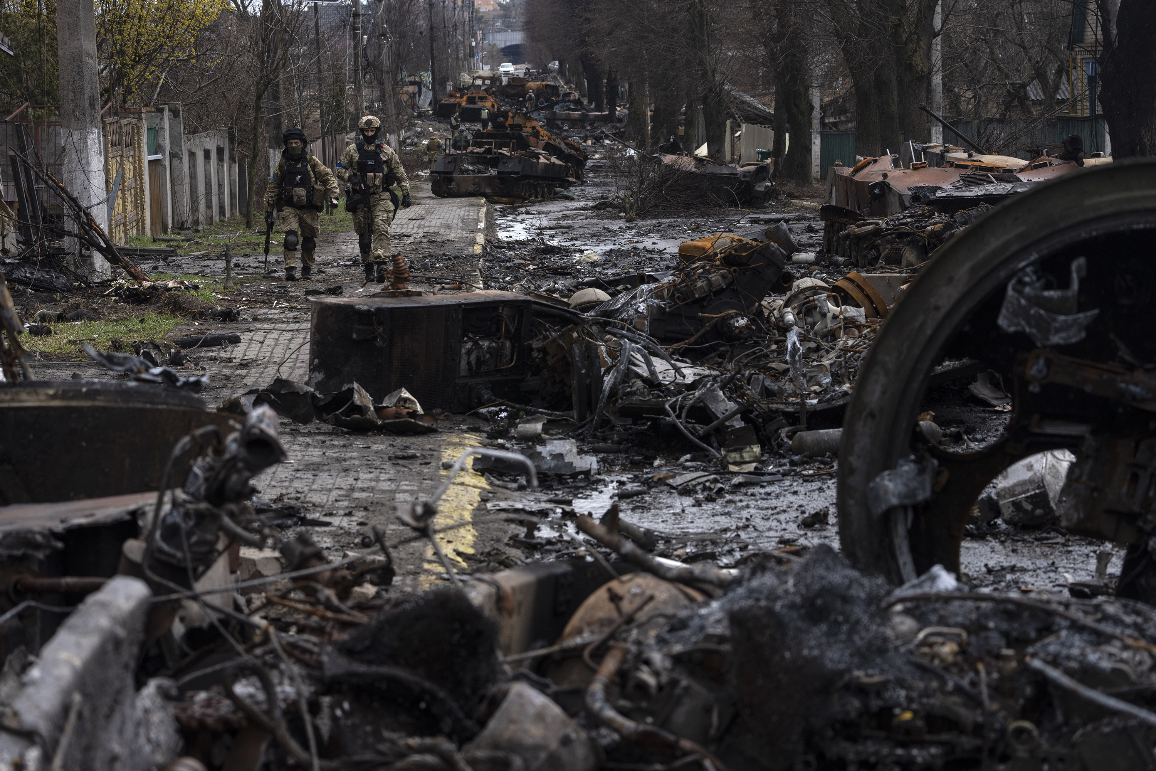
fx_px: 3211
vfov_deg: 13.7
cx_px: 578
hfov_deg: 20.4
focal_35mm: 100
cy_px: 386
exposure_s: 1/250
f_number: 8
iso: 250
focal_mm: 100
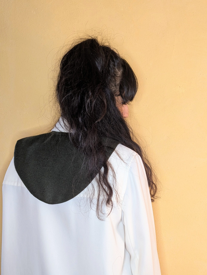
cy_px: 138
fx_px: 191
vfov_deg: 71.5
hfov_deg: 56.9
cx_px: 104
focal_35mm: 24
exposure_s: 1/41.8
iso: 102
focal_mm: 6.81
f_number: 1.85
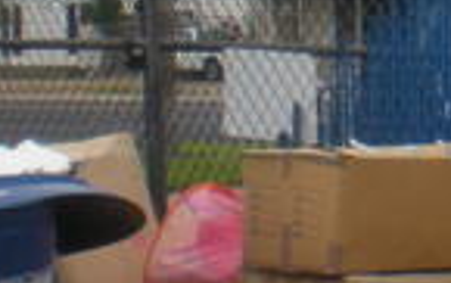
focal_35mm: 178
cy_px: 16
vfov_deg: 7.4
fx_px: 2190
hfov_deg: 11.0
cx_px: 815
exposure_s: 1/398
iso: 64
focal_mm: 6.3
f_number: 4.6
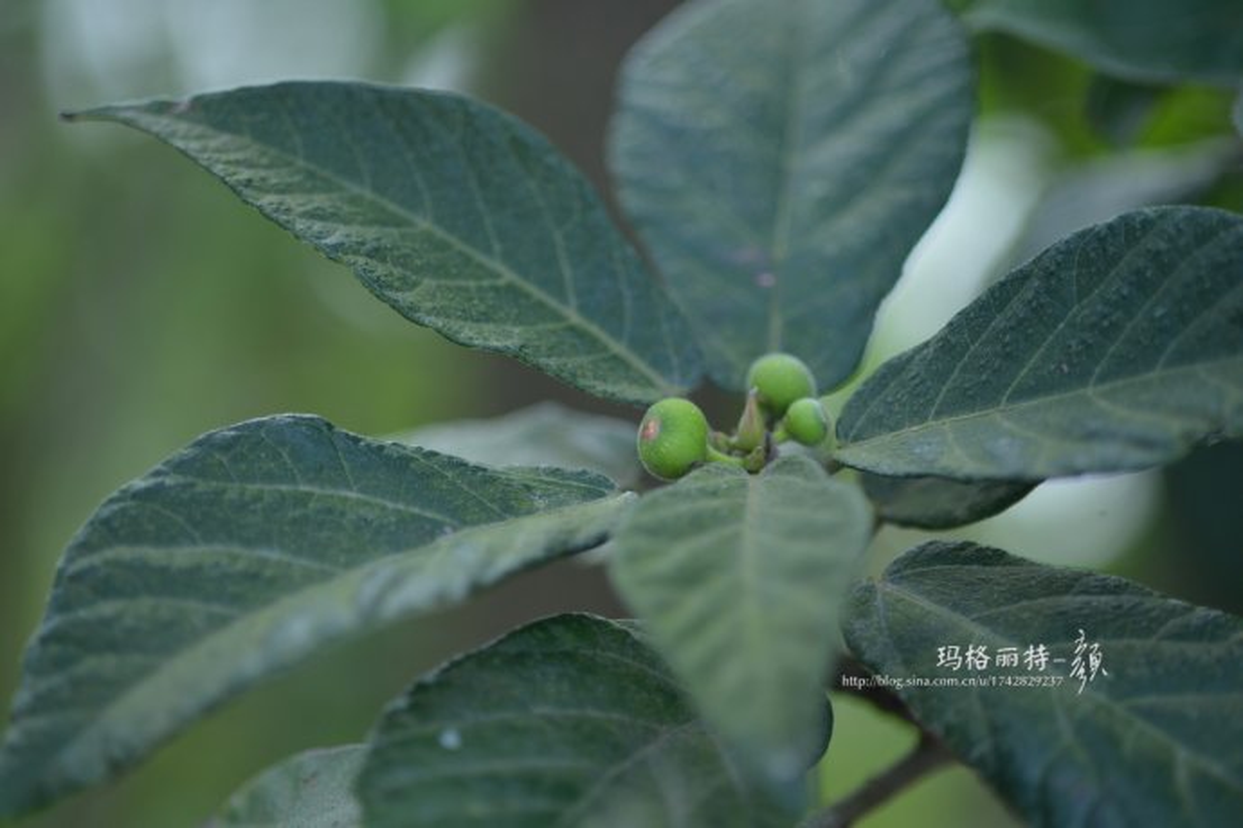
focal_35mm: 105
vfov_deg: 13.0
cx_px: 622
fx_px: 3625
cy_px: 414
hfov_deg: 19.5
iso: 500
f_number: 4
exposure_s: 1/1250
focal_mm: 105
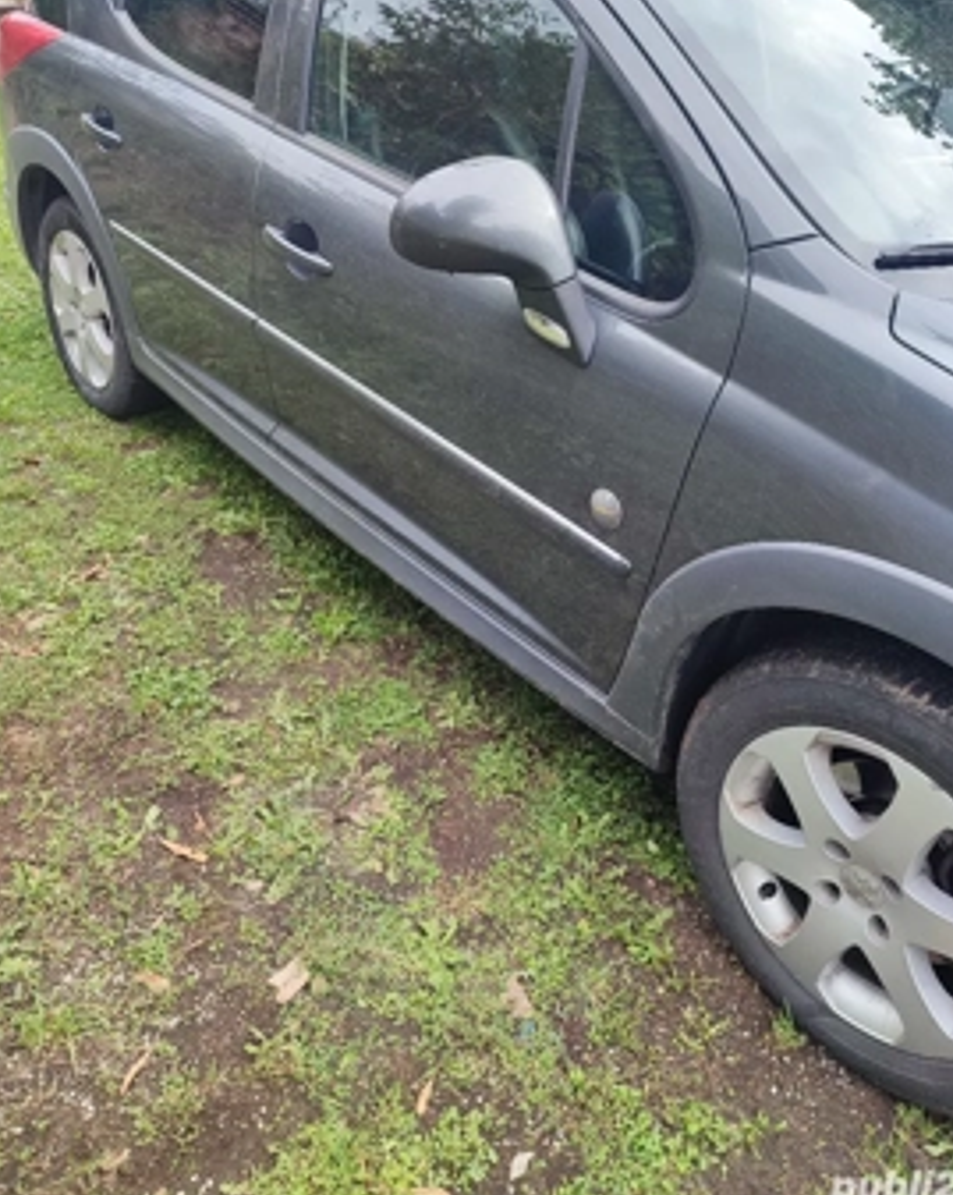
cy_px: 507
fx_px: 1024
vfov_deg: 60.2
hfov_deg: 49.8
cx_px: 521
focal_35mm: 29
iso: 50
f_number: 1.9
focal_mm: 6.04
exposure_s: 1/101
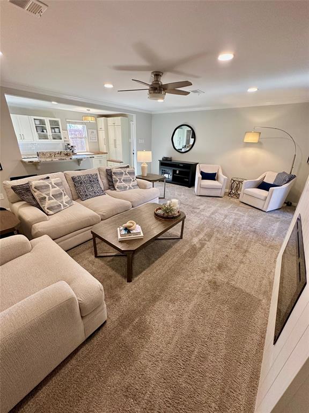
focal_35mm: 14
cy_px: 206
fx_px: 167
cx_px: 154
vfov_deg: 102.1
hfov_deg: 85.7
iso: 250
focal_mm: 2.22
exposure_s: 1/120
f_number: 2.2
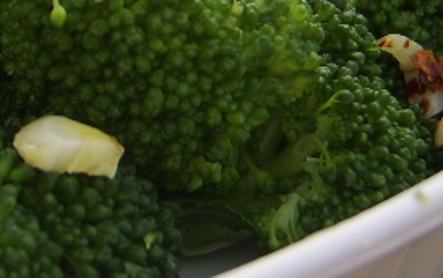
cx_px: -47
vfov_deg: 16.6
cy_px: 0
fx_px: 930
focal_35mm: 77
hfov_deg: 24.9
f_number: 2.7
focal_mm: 8.13
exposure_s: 1/210
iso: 71
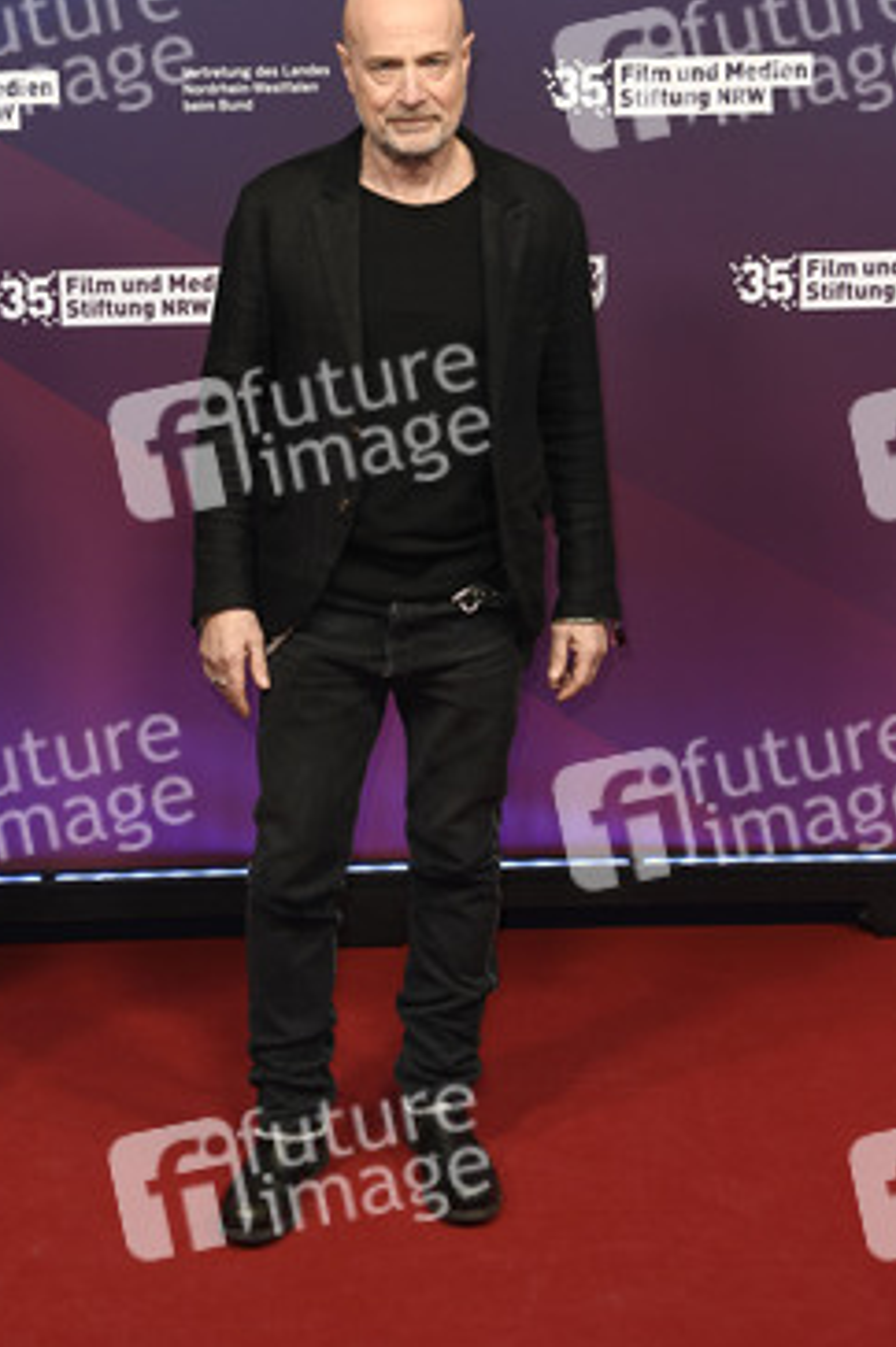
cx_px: 407
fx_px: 2057
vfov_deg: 36.3
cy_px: 618
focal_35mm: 55
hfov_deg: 24.6
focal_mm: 50
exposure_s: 1/200
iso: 800
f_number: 5
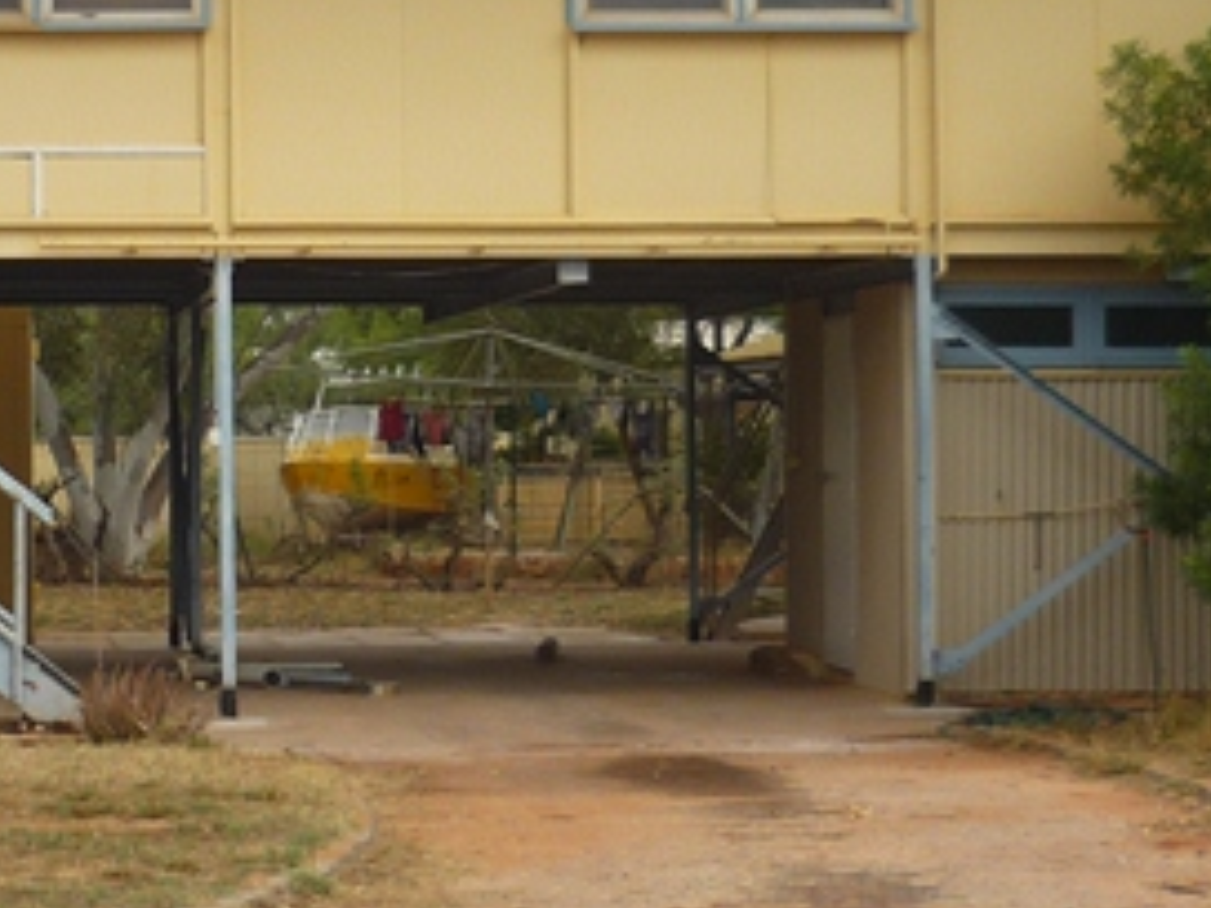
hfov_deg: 18.3
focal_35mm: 106
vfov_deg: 13.9
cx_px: 191
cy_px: 209
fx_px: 3708
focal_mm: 6
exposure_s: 1/160
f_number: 8
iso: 100
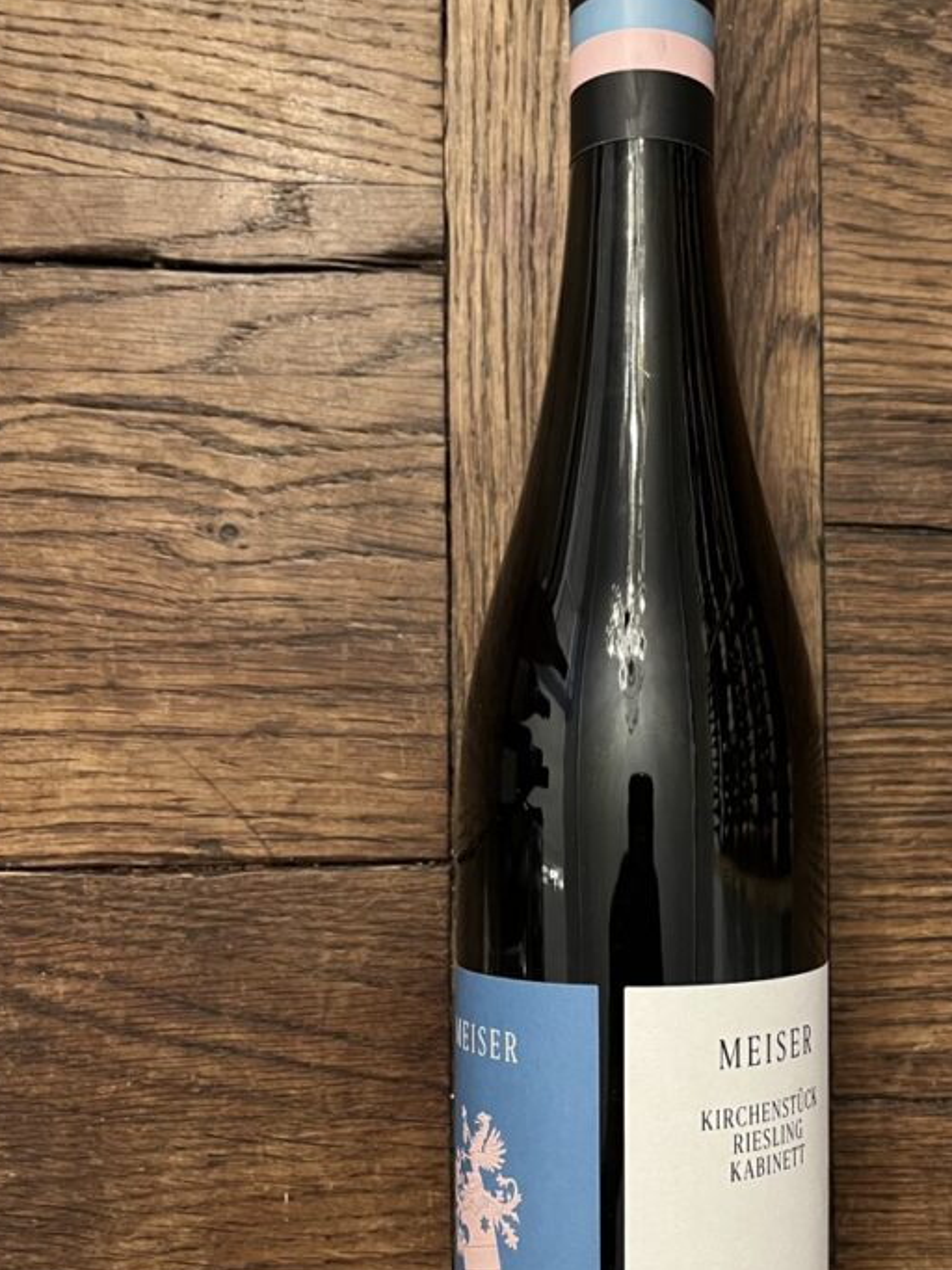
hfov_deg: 36.3
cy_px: 729
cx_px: 660
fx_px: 1431
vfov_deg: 47.7
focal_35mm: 39
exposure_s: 1/33
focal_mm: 5.1
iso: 400
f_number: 1.6
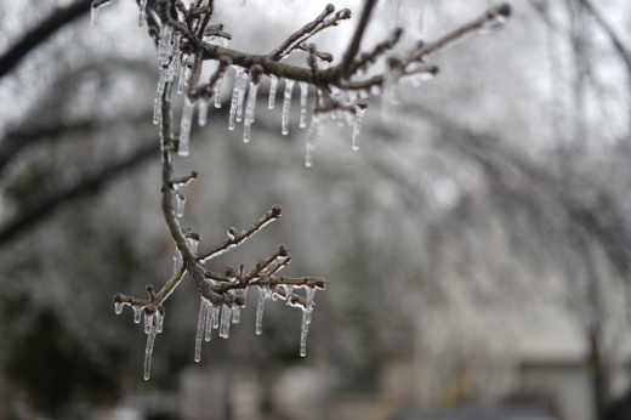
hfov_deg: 39.6
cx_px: 316
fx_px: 876
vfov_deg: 27.0
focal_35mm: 50
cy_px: 210
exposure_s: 1/125
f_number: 1.8
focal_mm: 50
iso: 50
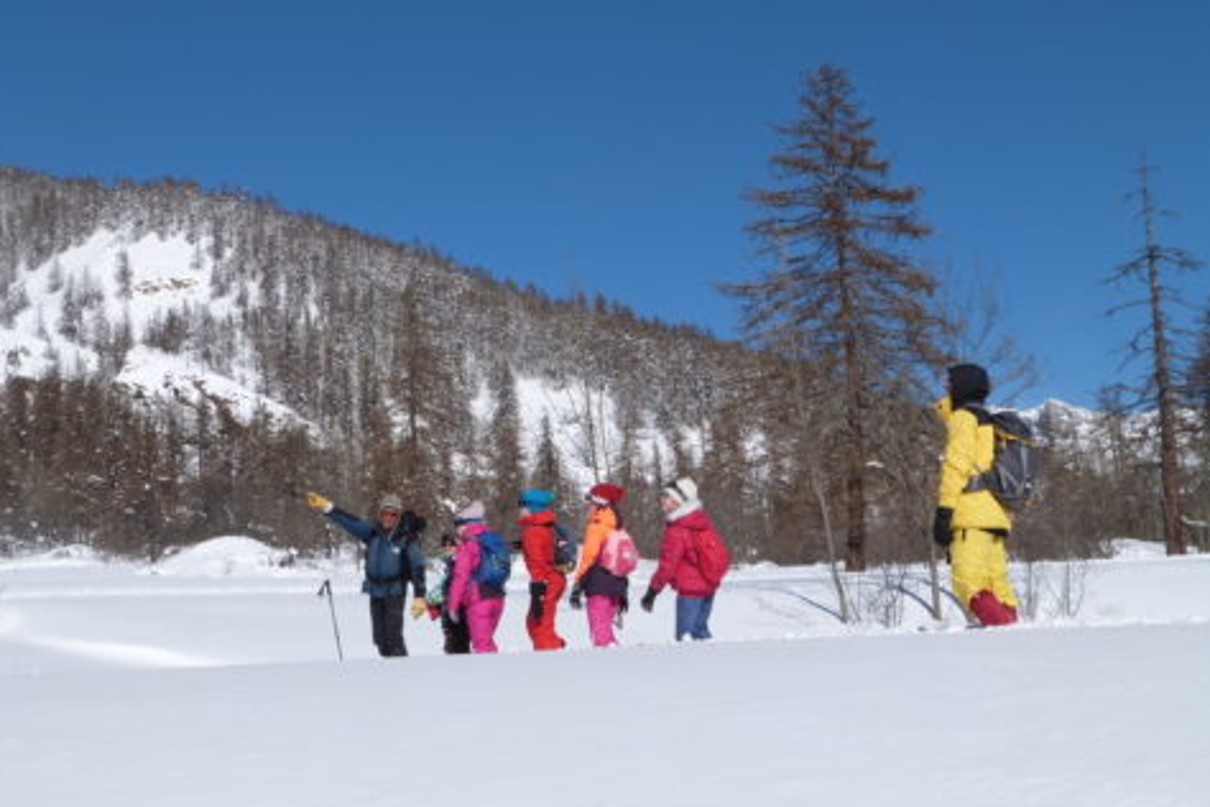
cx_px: 587
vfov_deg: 23.8
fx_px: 1916
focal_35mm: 57
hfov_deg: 35.1
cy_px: 391
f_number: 5.6
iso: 100
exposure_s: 1/1000
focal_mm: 9.4
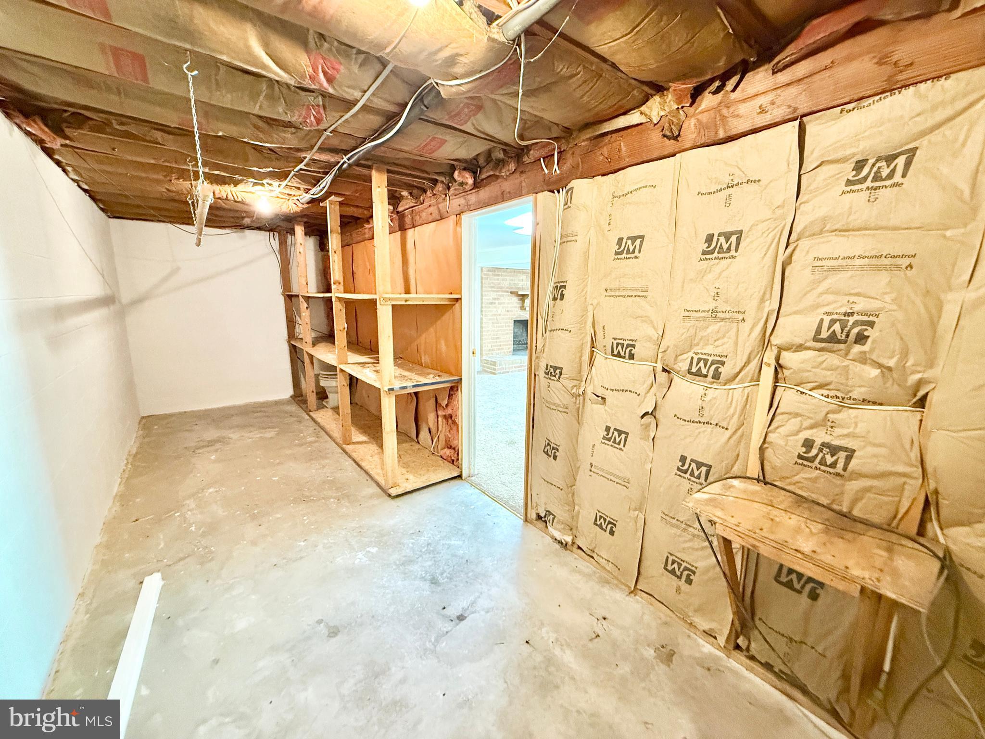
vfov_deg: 85.7
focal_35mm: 14
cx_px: 492
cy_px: 370
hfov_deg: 102.1
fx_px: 398
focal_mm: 2.22
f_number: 2.2
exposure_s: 1/60
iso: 800
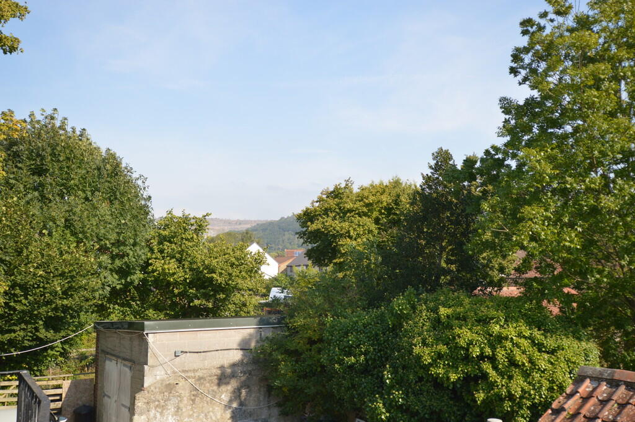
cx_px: 318
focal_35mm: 33
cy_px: 211
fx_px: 582
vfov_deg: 39.9
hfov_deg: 57.3
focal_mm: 22
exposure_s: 1/200
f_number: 6.3
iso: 100
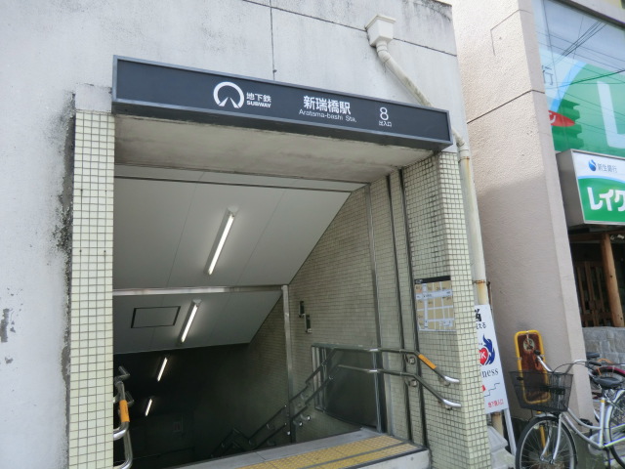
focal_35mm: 24
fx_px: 433
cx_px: 312
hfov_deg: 71.6
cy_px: 234
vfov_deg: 56.8
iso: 80
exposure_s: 1/320
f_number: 3.2
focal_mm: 4.3
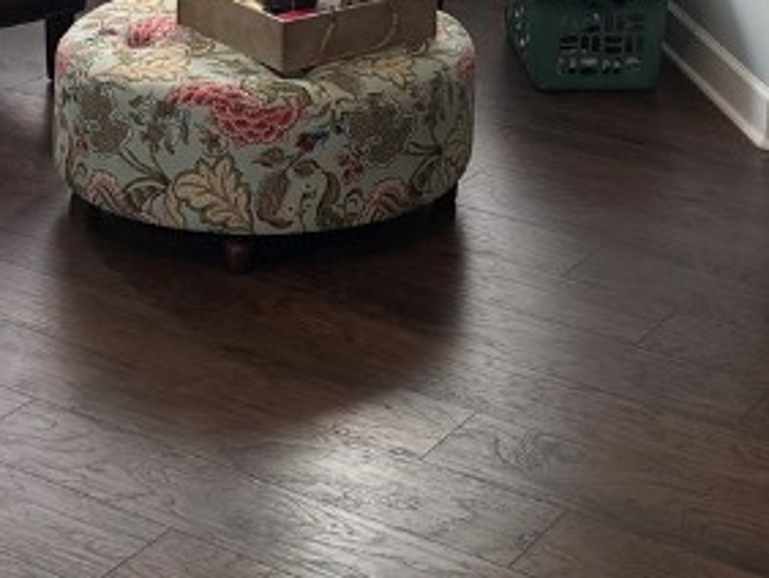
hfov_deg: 22.4
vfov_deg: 15.1
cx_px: 469
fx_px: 1934
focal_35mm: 87
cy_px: -406
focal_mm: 6.76
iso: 200
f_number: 1.78
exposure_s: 1/120
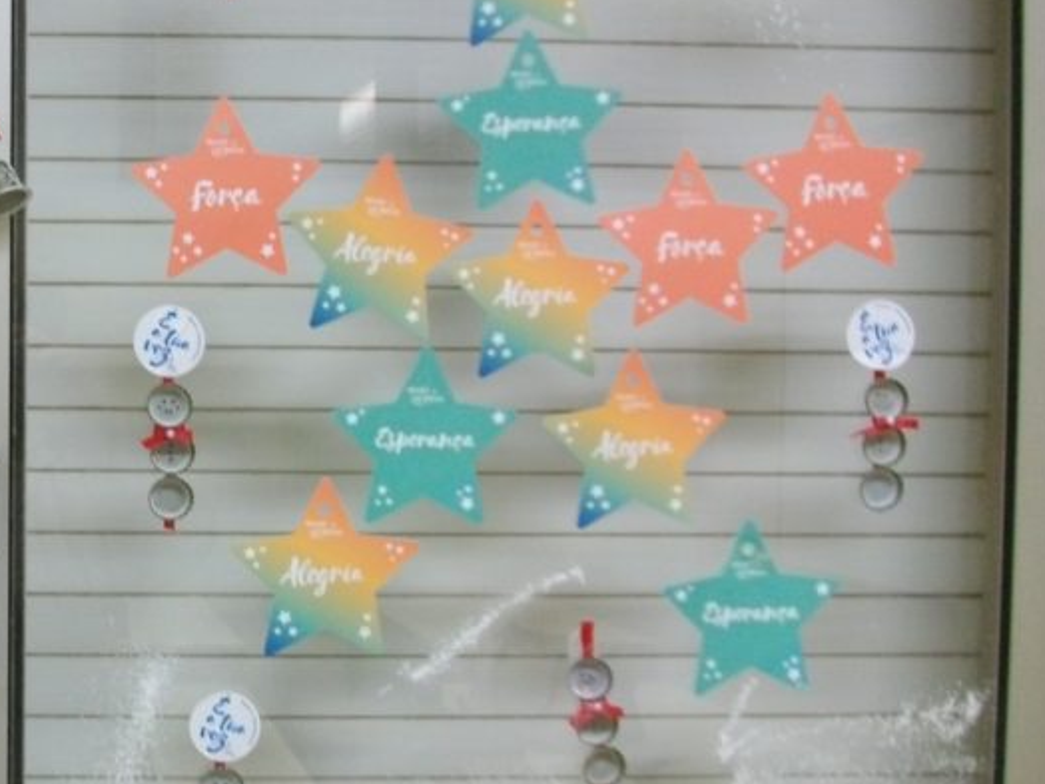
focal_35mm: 66
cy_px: 413
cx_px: -4
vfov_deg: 22.3
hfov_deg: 27.7
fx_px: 1992
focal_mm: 5.7
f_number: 2.9
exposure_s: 1/18.1
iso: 200
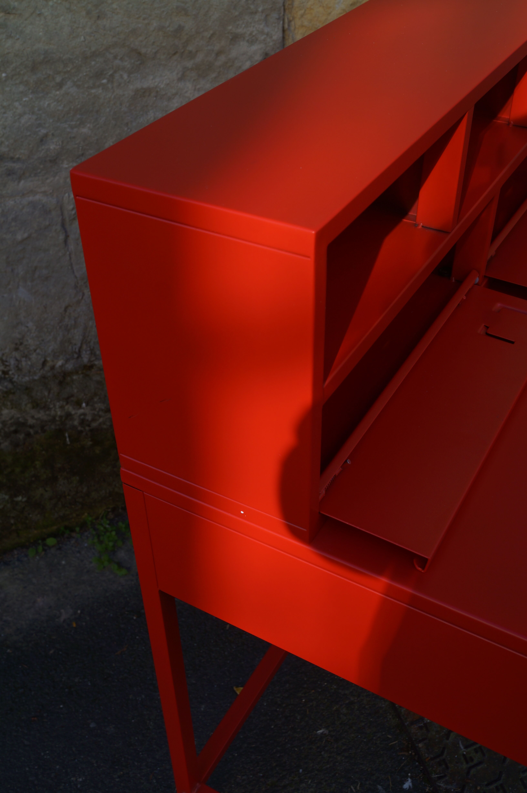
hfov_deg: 34.1
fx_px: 858
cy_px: 396
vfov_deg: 49.6
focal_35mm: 39
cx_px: 264
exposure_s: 1/160
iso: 100
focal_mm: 26
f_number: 6.3
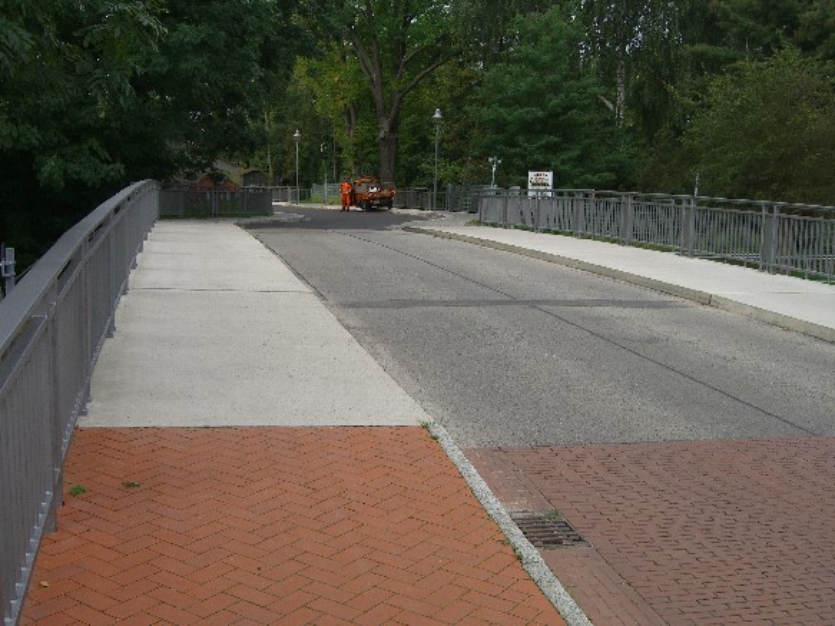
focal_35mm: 46
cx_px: 418
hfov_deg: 41.2
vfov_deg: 31.5
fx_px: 1109
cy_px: 313
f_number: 3.1
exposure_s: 1/320
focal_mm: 9.5
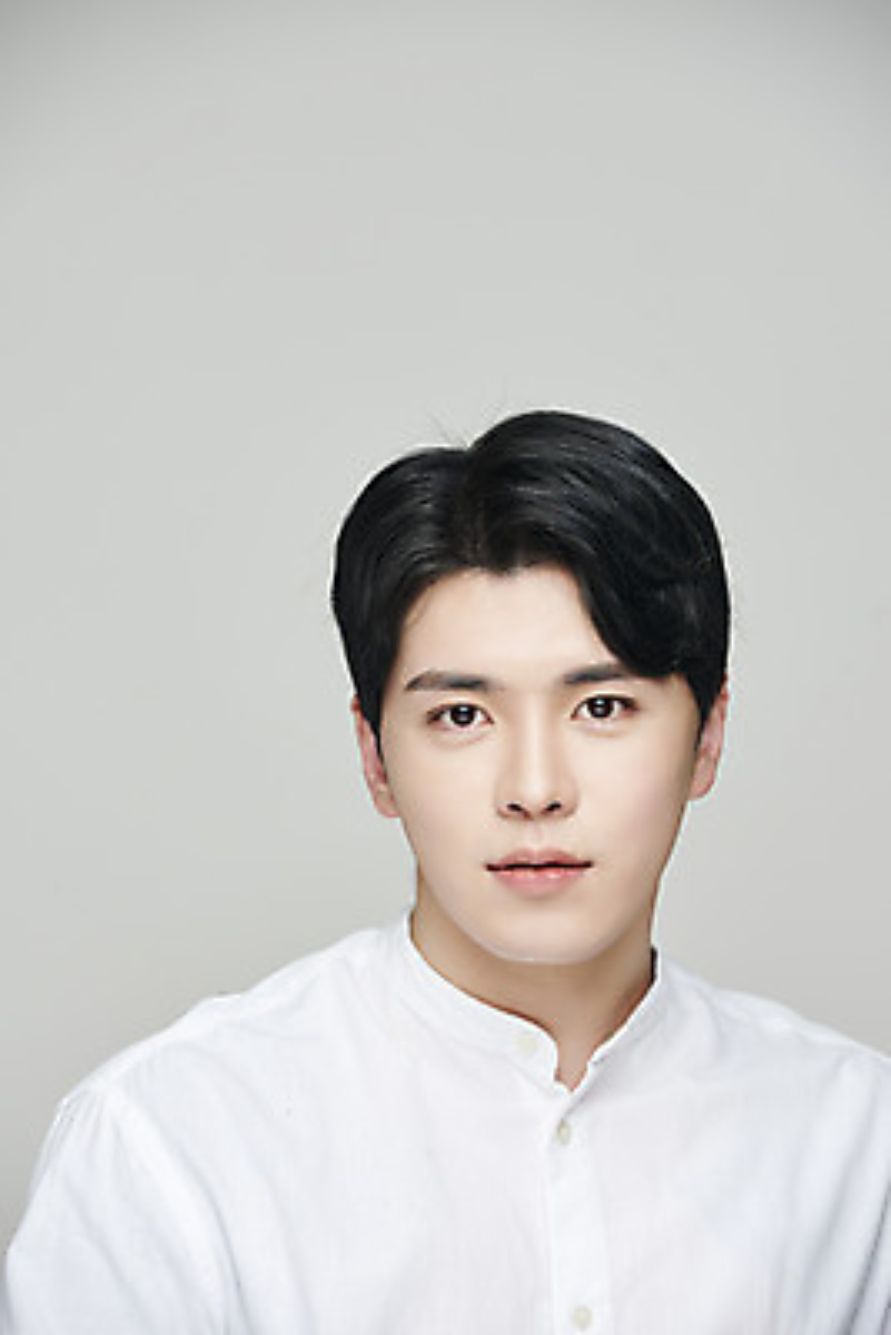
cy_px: 668
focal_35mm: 200
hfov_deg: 6.9
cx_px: 446
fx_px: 7418
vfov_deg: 10.3
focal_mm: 200
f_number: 8
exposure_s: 1/125
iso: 64
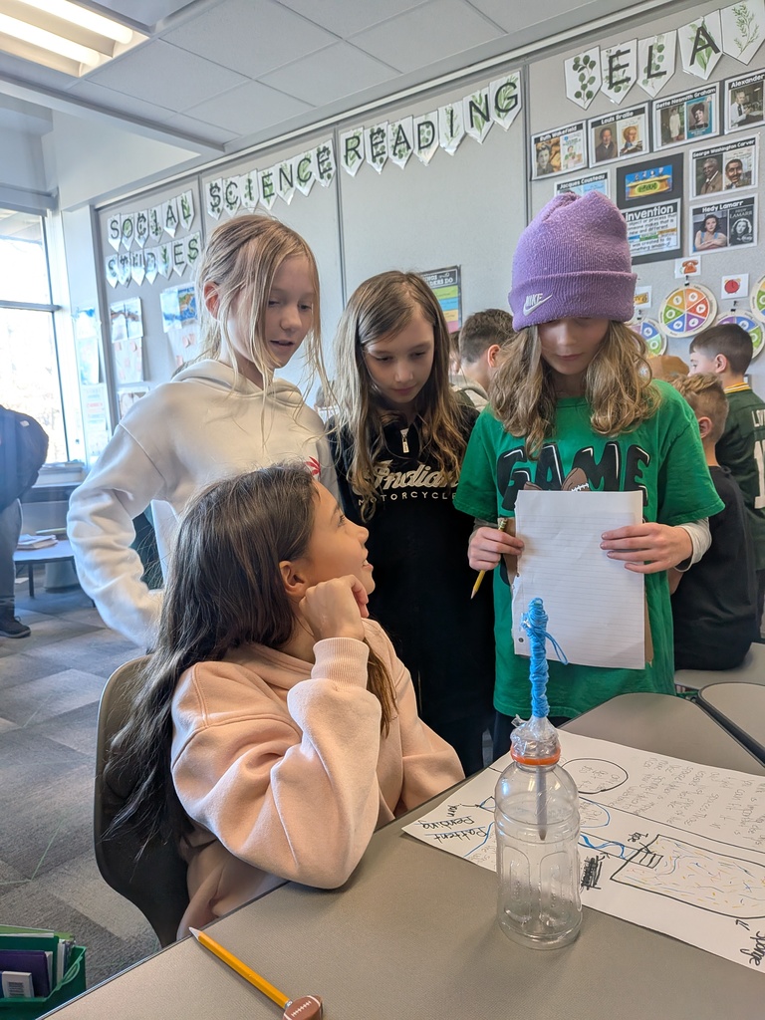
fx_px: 707
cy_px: 510
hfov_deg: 56.8
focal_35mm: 24
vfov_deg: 71.6
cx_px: 382
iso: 150
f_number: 1.7
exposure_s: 1/120
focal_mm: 4.53
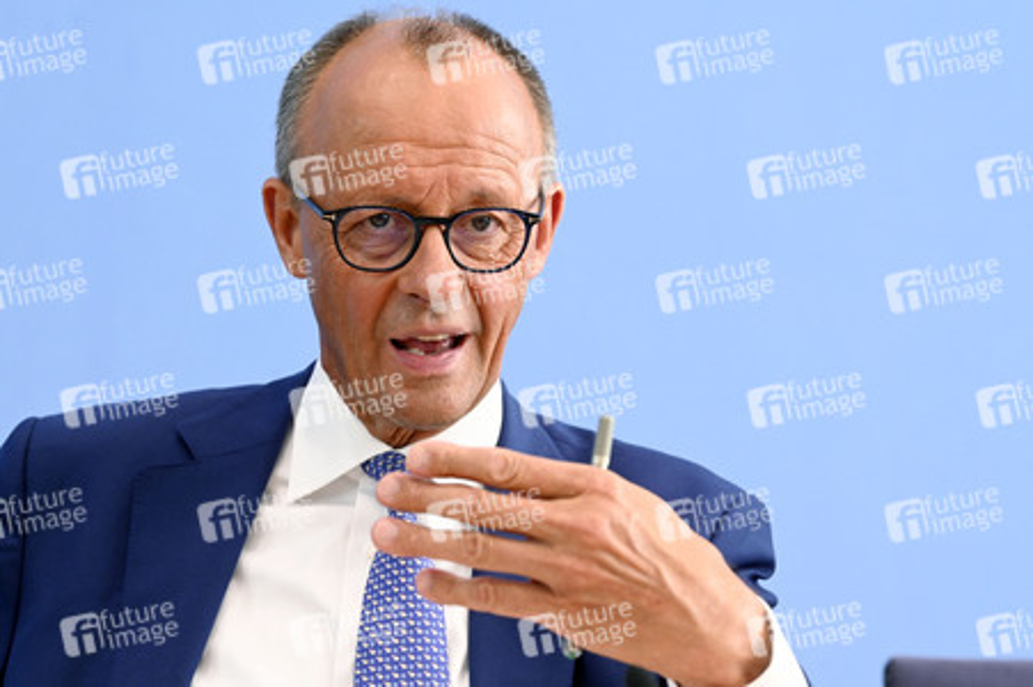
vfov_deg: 8.3
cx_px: 516
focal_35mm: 165
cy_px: 344
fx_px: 4731
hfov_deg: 12.5
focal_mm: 165
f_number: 7.1
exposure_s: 1/500
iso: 3200
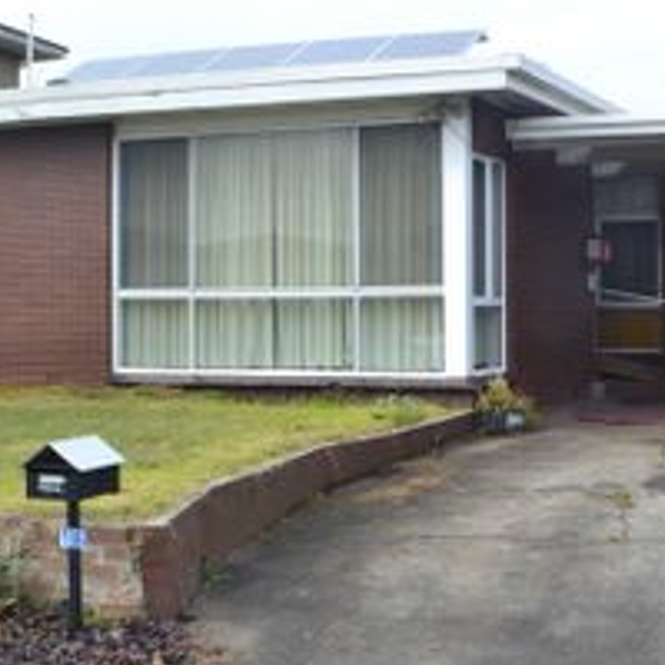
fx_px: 1695
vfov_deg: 22.2
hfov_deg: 22.0
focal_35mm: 78
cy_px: 268
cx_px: 509
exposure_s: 1/200
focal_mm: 26
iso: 400
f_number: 10
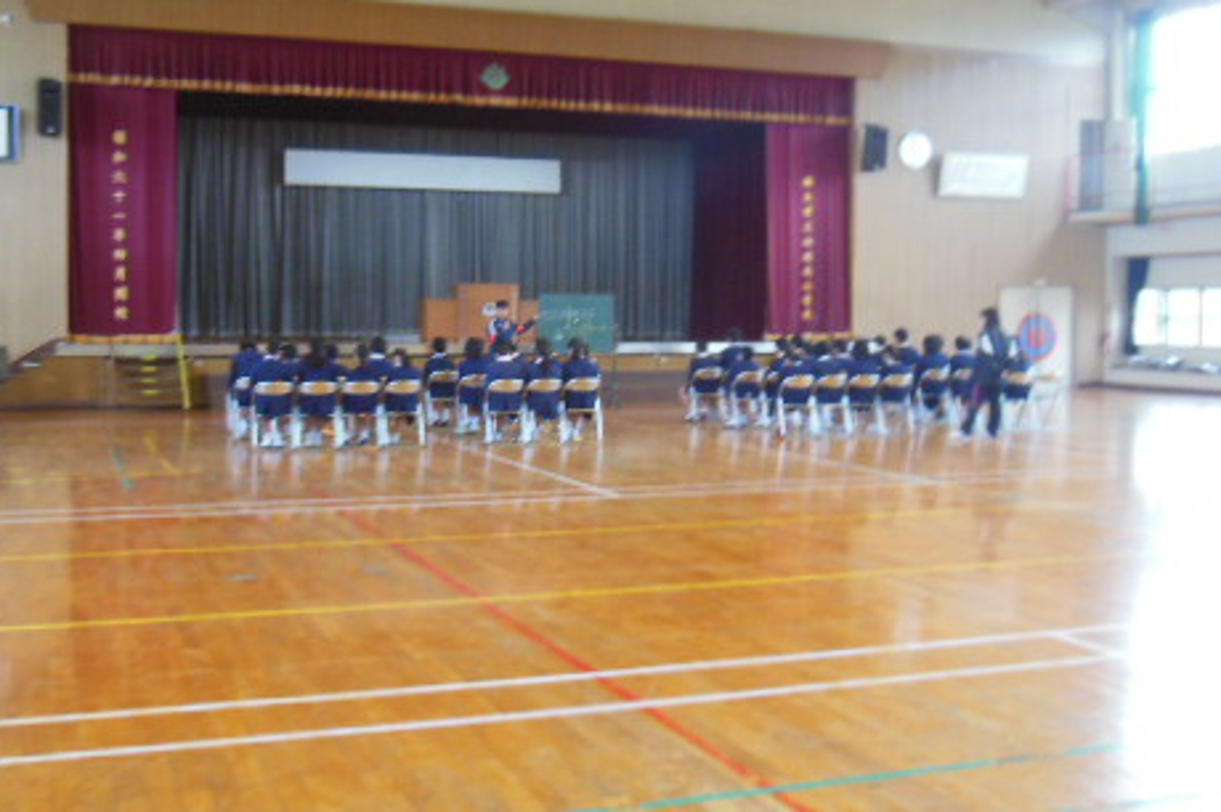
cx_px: 512
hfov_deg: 46.3
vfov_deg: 31.8
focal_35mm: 42
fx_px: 1423
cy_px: 366
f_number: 3.7
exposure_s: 1/40
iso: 400
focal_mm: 5.2
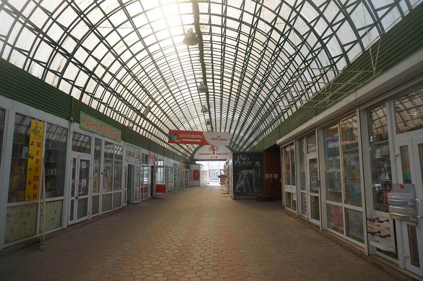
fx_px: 282
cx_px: 212
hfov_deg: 73.8
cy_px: 140
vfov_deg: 53.0
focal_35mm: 24
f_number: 4
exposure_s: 1/160
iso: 100
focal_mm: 16
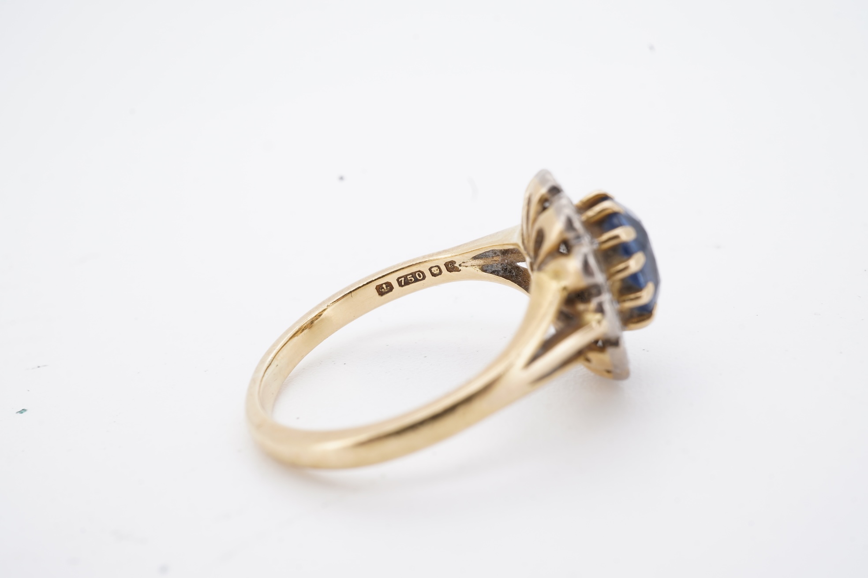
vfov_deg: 29.9
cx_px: 434
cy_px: 289
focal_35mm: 45
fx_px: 1085
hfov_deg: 43.6
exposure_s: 1/40
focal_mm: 30
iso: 125
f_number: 16
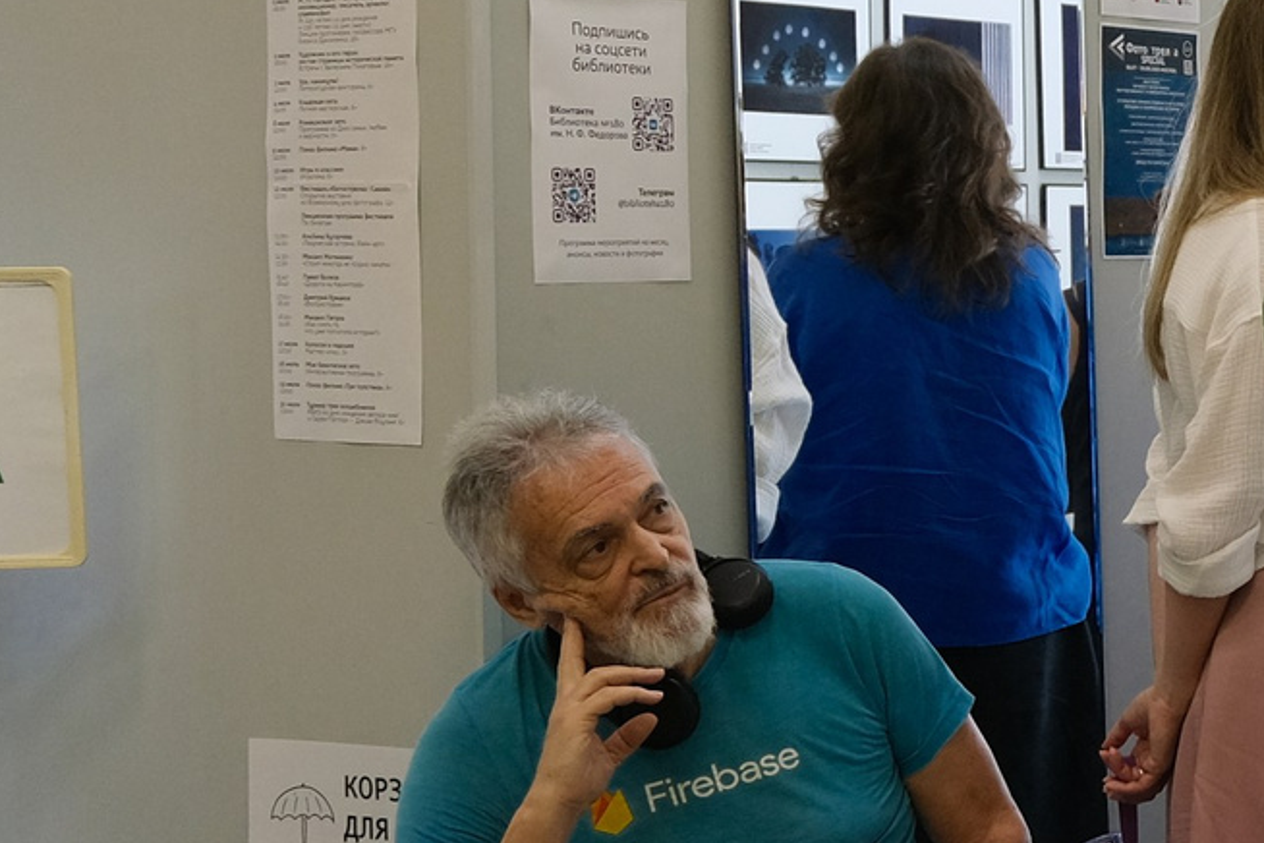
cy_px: 359
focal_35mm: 94
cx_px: 2122
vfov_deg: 14.5
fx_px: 3300
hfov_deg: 18.2
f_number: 2.8
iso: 640
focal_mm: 16
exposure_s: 1/160
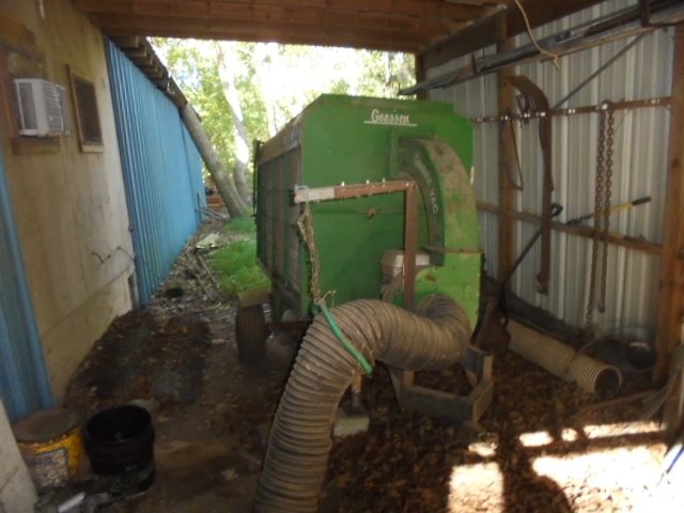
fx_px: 514
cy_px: 256
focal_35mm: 26
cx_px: 342
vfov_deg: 53.1
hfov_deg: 67.3
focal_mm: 4.6
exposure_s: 1/30
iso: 400
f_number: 3.5
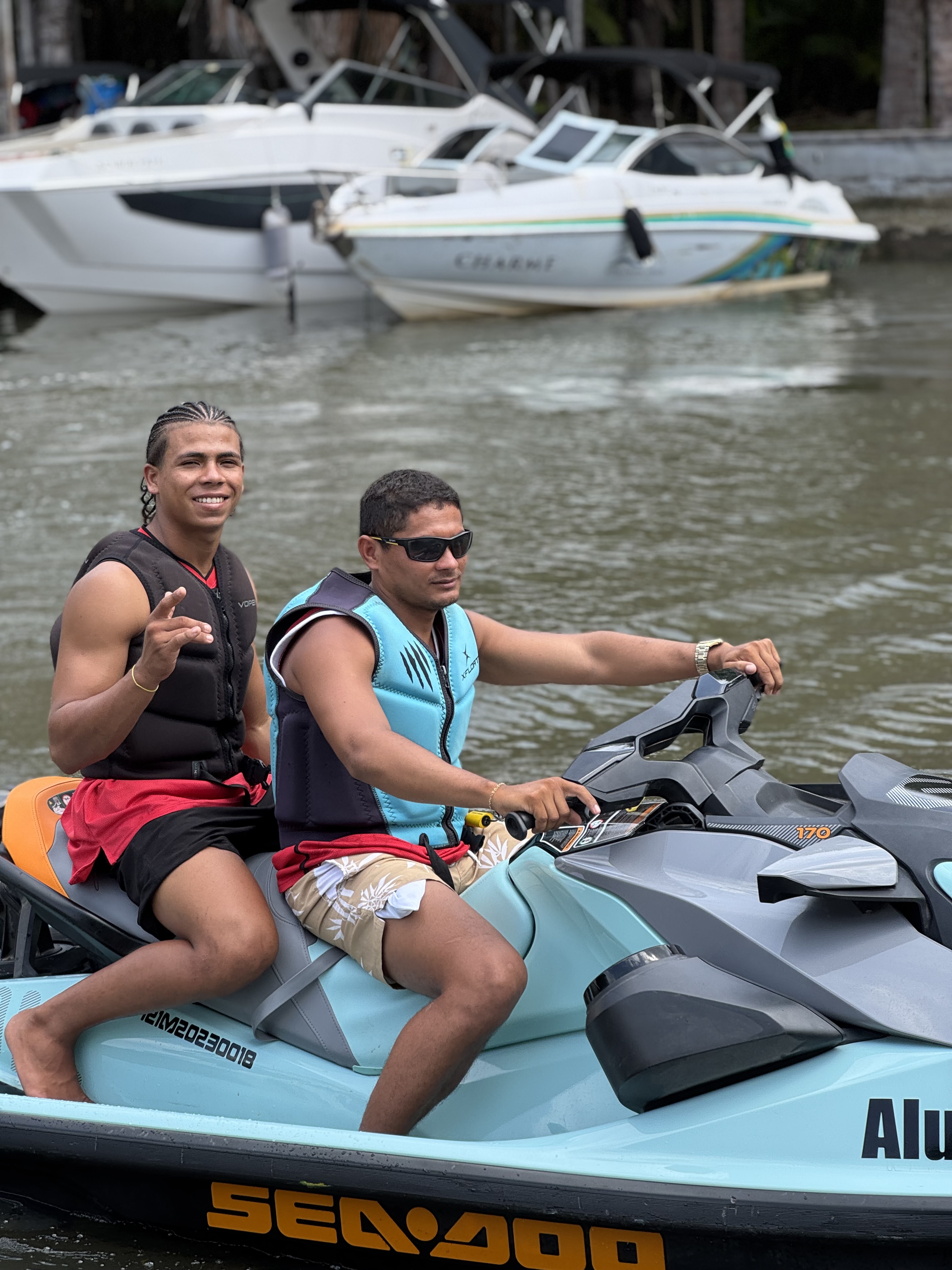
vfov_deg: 25.3
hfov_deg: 19.1
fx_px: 2824
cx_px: 476
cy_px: 635
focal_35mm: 77
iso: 25
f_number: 2.8
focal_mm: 9
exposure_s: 1/250
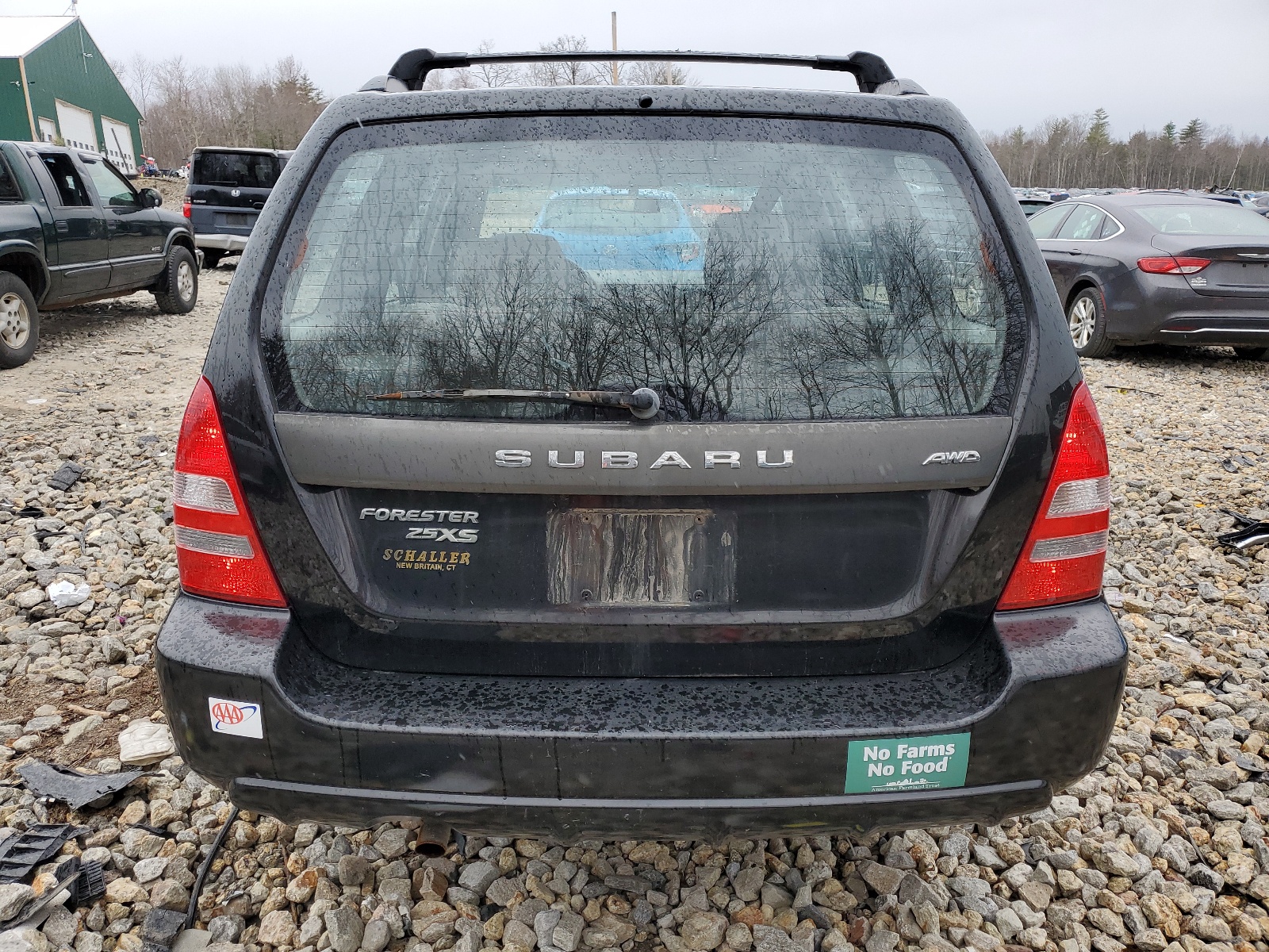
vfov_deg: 53.1
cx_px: 634
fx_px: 953
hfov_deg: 67.3
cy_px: 476
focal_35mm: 26
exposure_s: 1/769
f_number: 1.5
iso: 50
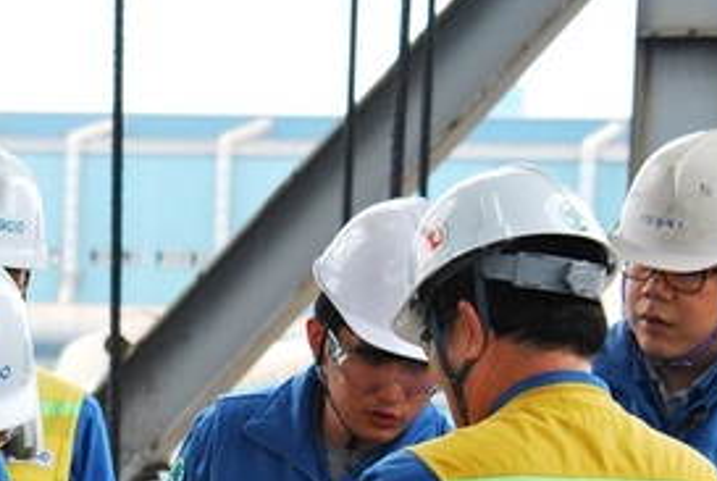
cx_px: 68
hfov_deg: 10.3
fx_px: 3950
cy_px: 515
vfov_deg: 6.9
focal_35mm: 198
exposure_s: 1/200
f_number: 5.6
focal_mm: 60
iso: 400
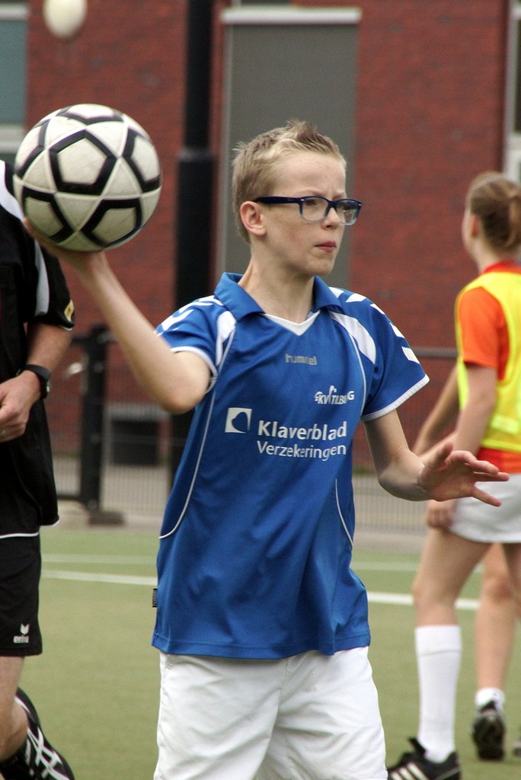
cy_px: 390
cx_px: 260
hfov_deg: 3.7
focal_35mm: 375
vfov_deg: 5.5
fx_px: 8129
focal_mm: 250
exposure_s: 1/500
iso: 640
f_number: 10
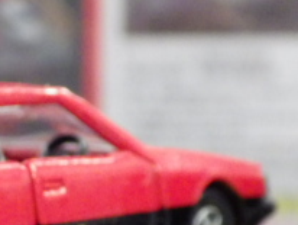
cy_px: 267
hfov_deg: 10.6
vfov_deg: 8.1
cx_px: -72
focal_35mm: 183
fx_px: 1577
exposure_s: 1/25
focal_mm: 10.7
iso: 1000
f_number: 4
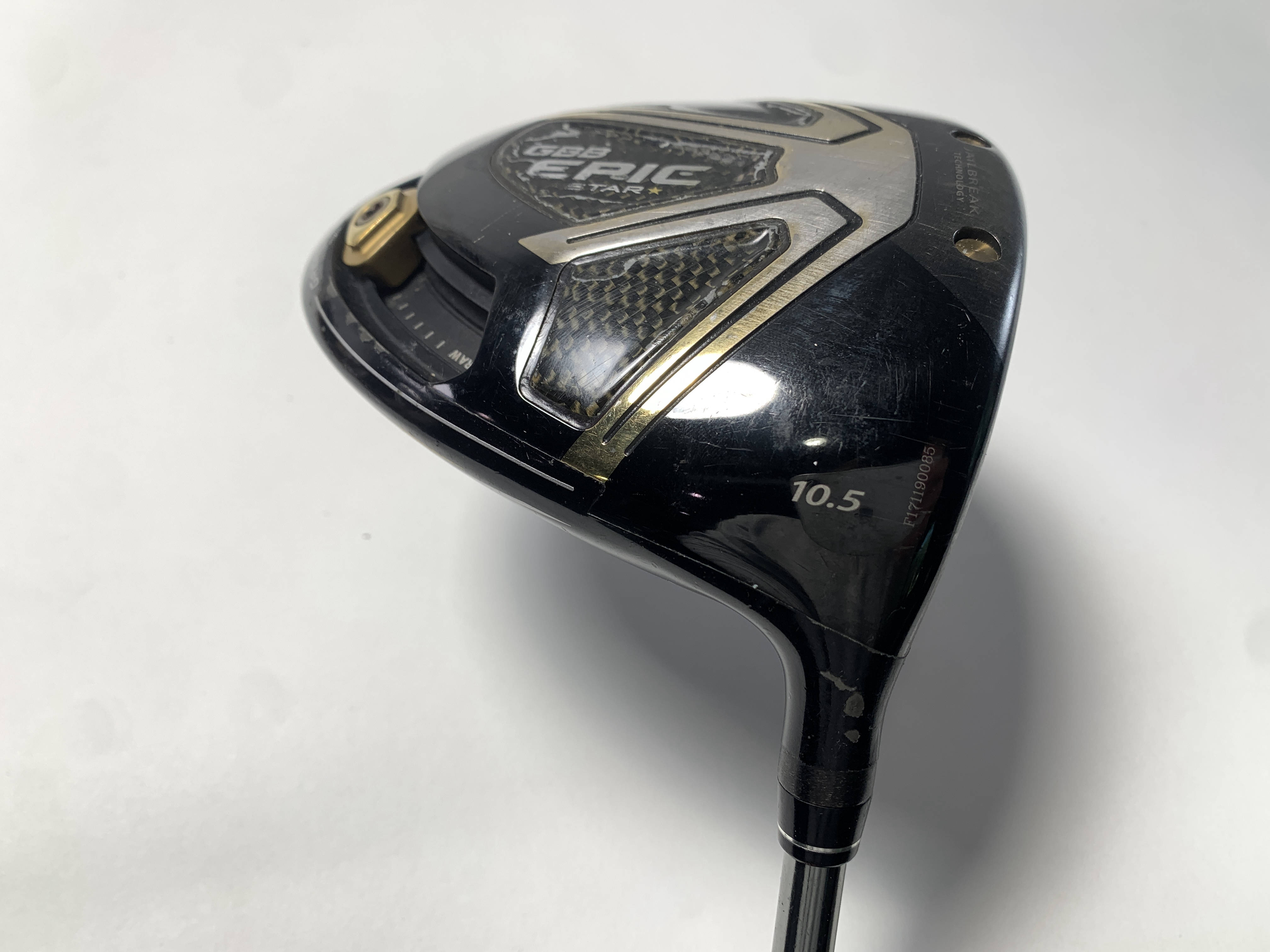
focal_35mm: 26
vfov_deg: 53.1
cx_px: 635
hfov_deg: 67.3
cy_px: 476
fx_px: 954
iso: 25
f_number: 1.8
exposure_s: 1/136
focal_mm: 4.25
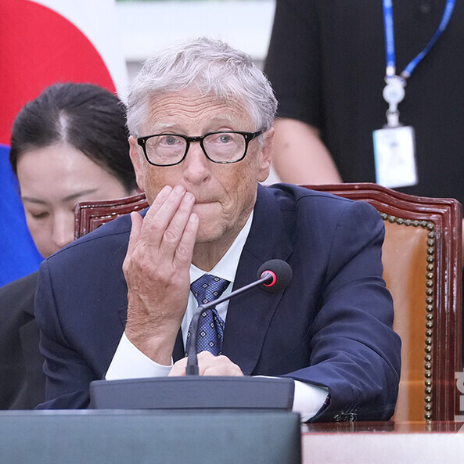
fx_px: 4170
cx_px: 168
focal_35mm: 275
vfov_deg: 6.4
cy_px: 222
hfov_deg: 6.4
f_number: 5.6
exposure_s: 1/125
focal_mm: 200
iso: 3200
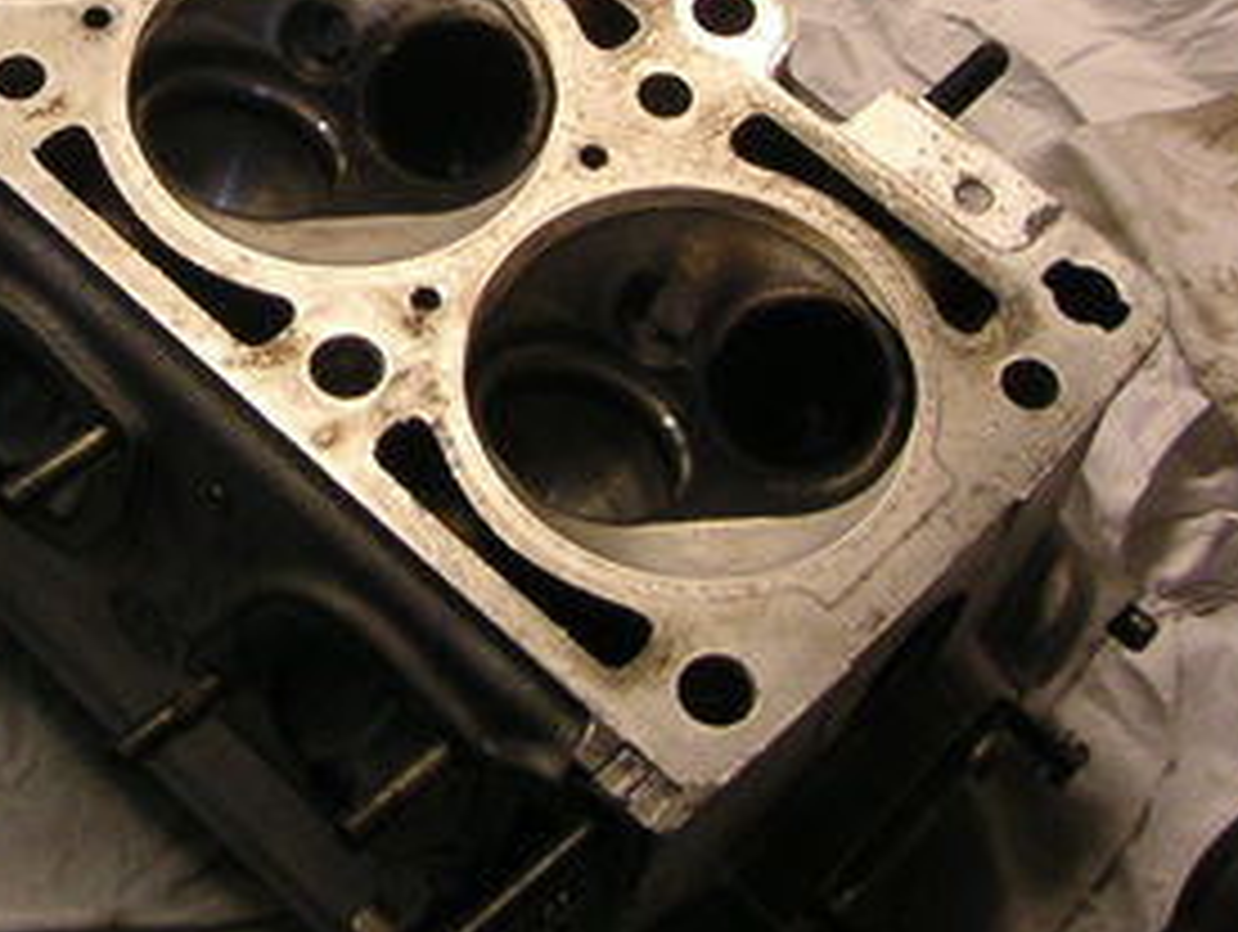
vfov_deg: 16.8
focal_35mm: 86
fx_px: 3080
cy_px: 5
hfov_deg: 22.1
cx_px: 81
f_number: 2.8
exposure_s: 1/45
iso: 80
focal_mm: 5.7
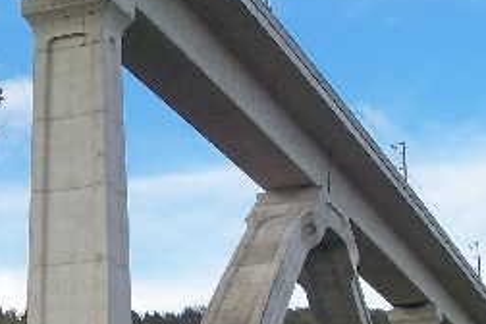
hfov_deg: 20.7
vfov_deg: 13.9
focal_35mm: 98
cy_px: 226
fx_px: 1323
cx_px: 158
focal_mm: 7
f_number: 5.6
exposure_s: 1/180
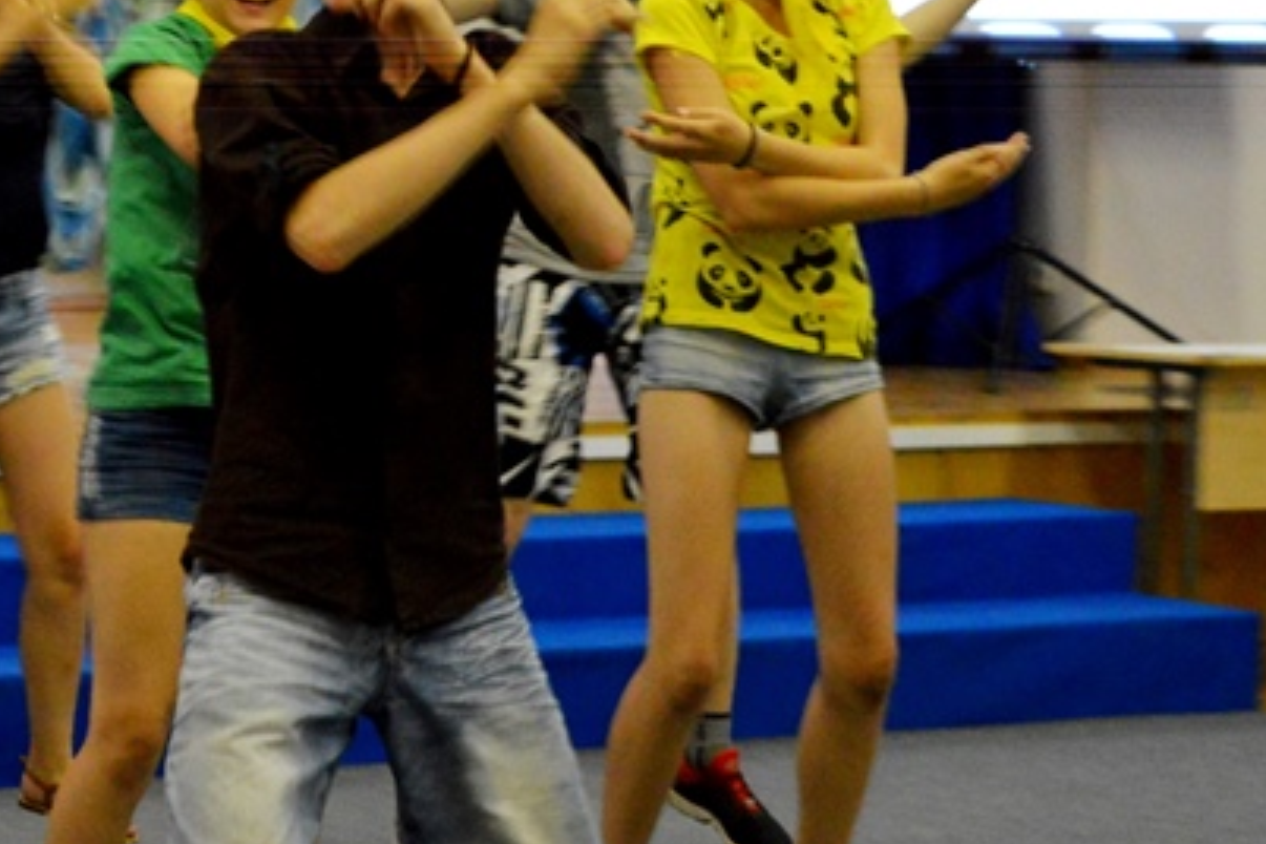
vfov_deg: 8.4
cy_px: 164
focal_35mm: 164
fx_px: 5767
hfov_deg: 12.4
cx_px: 69
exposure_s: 1/60
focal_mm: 55
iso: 3200
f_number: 5.6
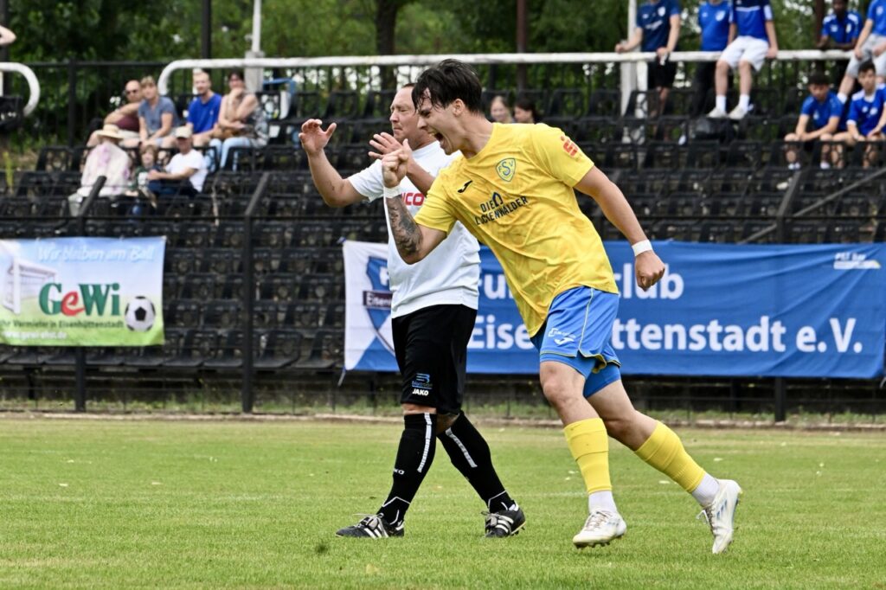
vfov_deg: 6.2
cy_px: 295
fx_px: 5412
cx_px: 443
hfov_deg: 9.4
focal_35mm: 220
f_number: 9
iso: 2500
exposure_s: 1/1600
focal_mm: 220
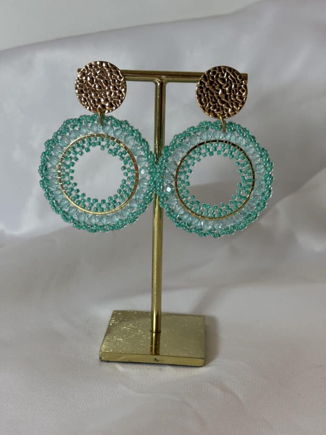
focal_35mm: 52
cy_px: 218
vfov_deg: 36.8
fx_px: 653
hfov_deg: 28.0
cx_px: 163
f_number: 1.6
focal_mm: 5.96
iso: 25
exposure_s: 1/100
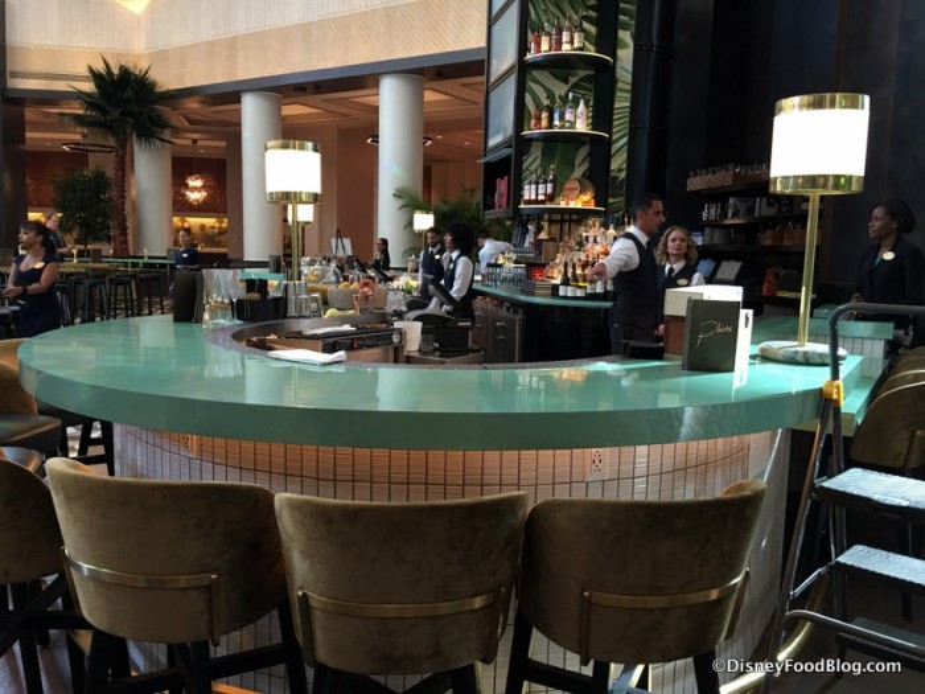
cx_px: 462
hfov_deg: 61.7
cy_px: 347
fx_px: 775
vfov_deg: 48.2
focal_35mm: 29
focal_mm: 4.15
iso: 40
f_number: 2.2
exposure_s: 1/15
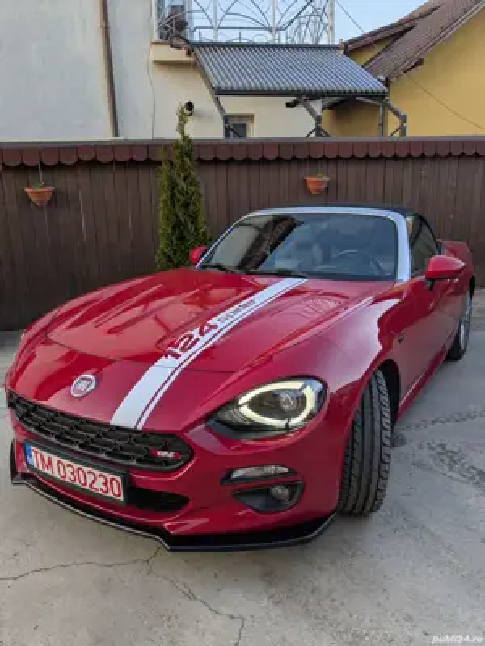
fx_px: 504
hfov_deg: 51.4
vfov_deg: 65.3
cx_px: 242
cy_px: 323
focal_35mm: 27
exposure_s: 1/225
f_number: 1.73
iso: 47
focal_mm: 4.38
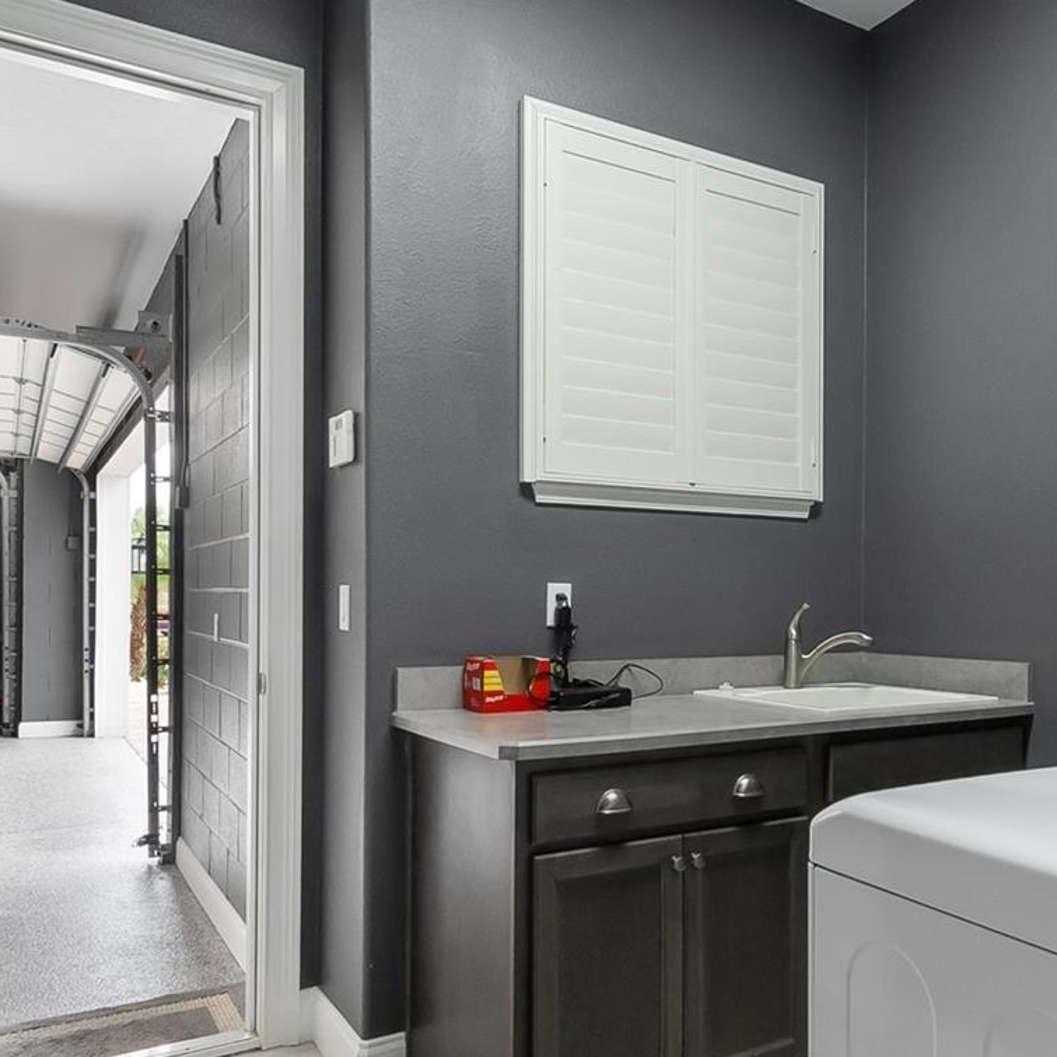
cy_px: 598
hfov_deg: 58.6
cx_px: 633
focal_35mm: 27
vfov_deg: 58.9
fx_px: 933
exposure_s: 1/20
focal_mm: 10
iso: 320
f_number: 9
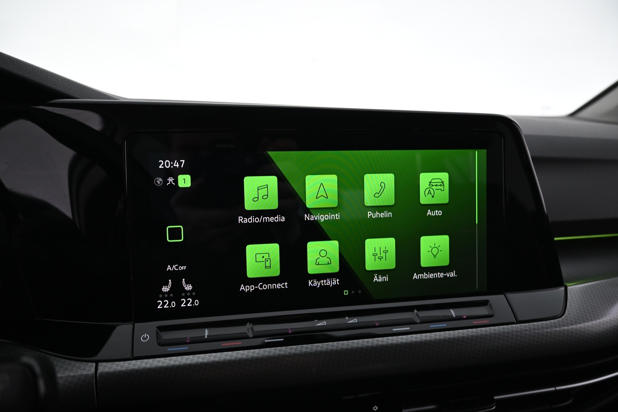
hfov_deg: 73.7
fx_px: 412
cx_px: 309
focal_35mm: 24
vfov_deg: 53.1
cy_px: 206
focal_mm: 16
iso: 640
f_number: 3.5
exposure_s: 1/25
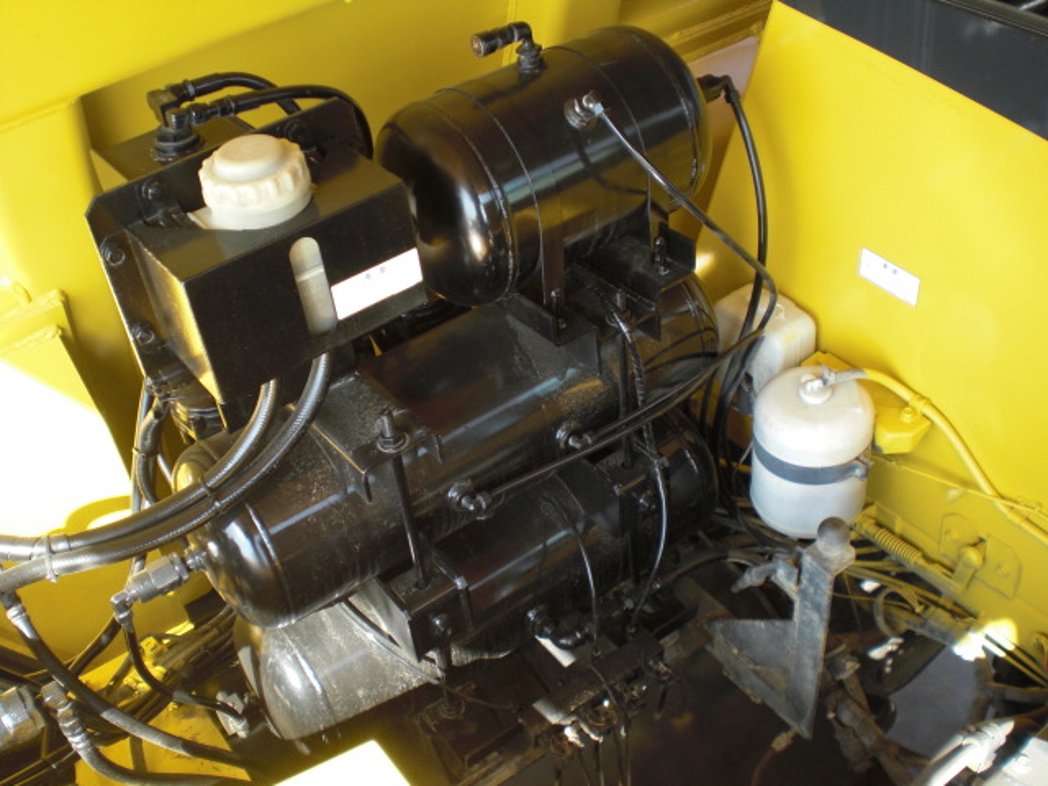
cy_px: 393
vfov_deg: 37.7
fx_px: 1150
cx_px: 524
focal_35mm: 38
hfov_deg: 49.0
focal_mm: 6.3
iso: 100
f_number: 3.1
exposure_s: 1/125
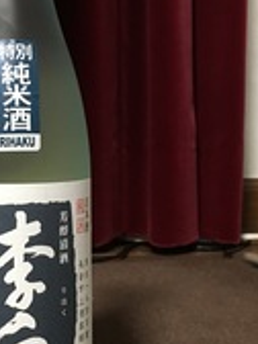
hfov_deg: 22.9
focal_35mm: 62
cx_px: 12
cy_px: 154
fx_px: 616
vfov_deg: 31.2
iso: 250
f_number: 2.2
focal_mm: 4.15
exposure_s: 1/15
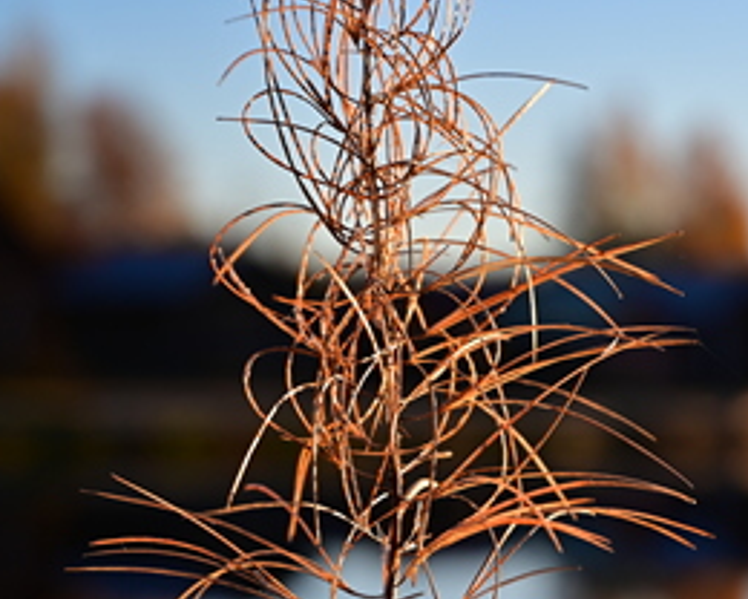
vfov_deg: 12.1
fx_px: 2812
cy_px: 458
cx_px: 666
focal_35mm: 127
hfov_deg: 15.0
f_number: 4
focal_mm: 67
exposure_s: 1/500
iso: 100
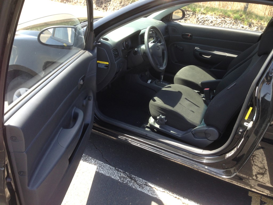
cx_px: 136
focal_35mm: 33
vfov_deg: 42.9
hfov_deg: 55.4
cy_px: 102
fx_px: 260
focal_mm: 4.12
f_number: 2.4
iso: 50
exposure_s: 1/136
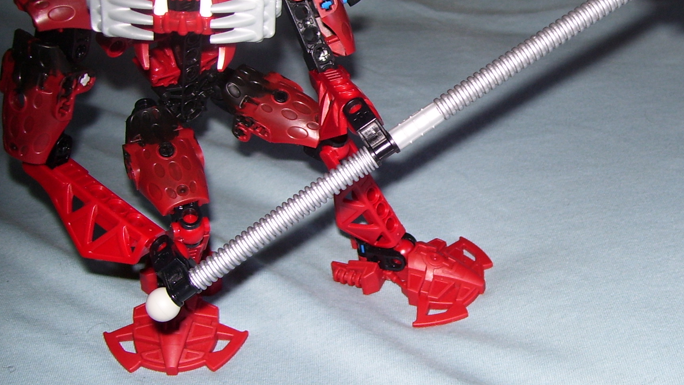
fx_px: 961
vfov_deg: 22.6
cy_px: 161
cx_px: 457
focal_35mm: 53
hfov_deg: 38.7
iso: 80
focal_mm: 6
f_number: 2.7
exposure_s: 1/60
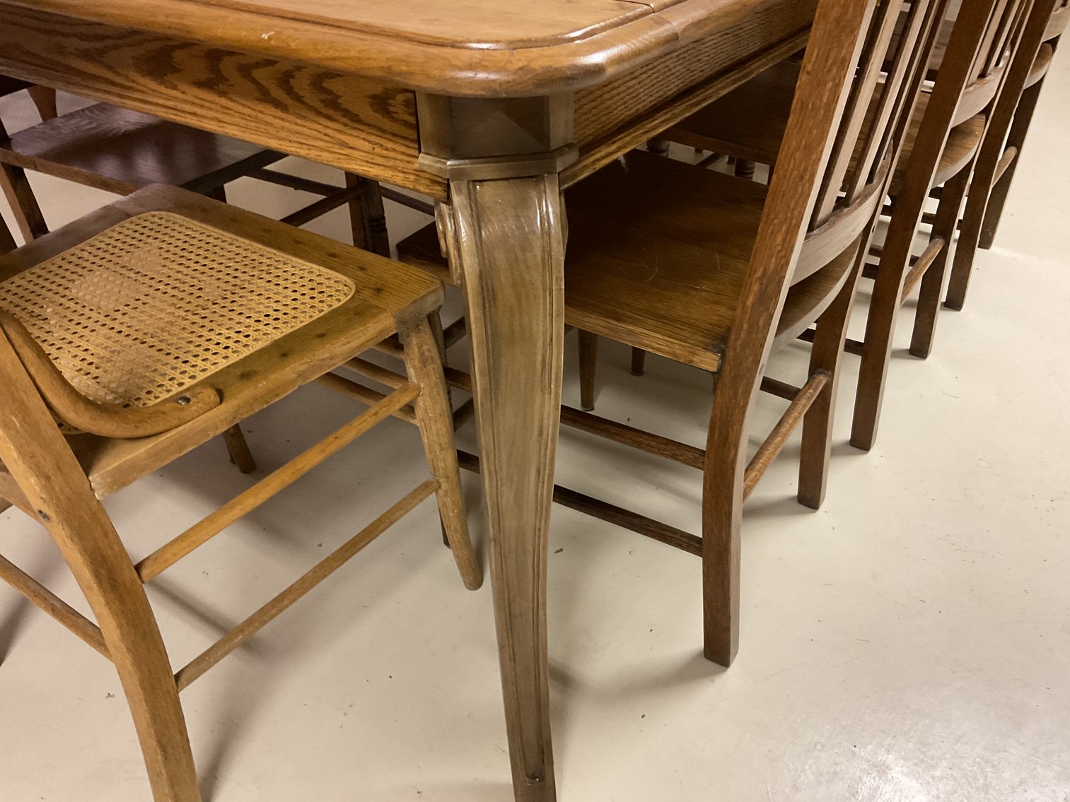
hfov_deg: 61.7
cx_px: 535
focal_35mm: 29
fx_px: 896
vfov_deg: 48.2
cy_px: 401
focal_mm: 3
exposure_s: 1/40
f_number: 1.8
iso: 250
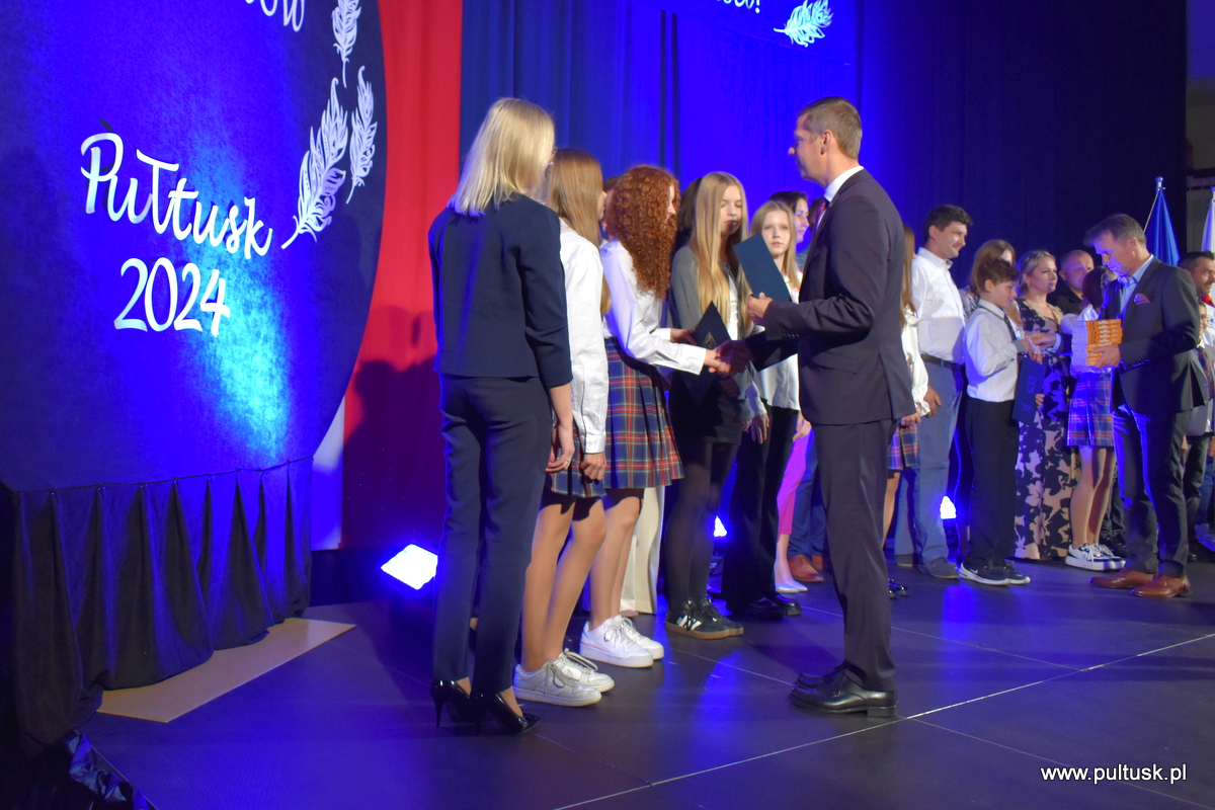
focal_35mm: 27
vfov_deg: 47.9
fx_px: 911
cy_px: 405
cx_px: 608
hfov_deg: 67.4
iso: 640
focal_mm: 18
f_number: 4
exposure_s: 1/60
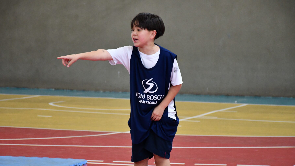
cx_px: 143
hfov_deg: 12.8
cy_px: 100
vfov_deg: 7.2
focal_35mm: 168
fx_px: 1314
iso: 3200
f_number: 5.6
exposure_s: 1/125
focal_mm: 100
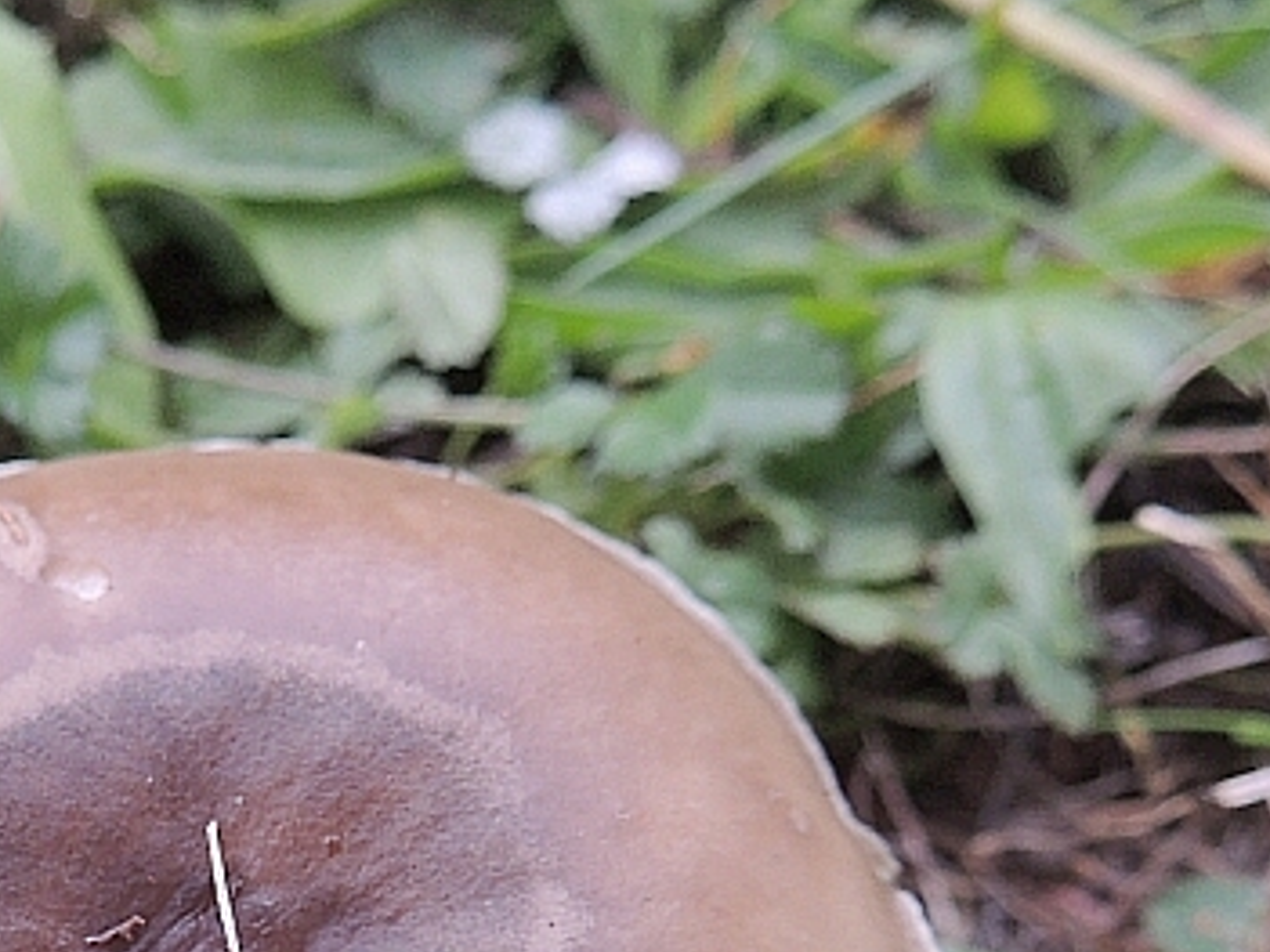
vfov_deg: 20.0
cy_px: 1057
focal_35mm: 70
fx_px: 2567
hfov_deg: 27.0
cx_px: 170
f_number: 3
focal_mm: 4.3
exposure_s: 1/100
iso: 100
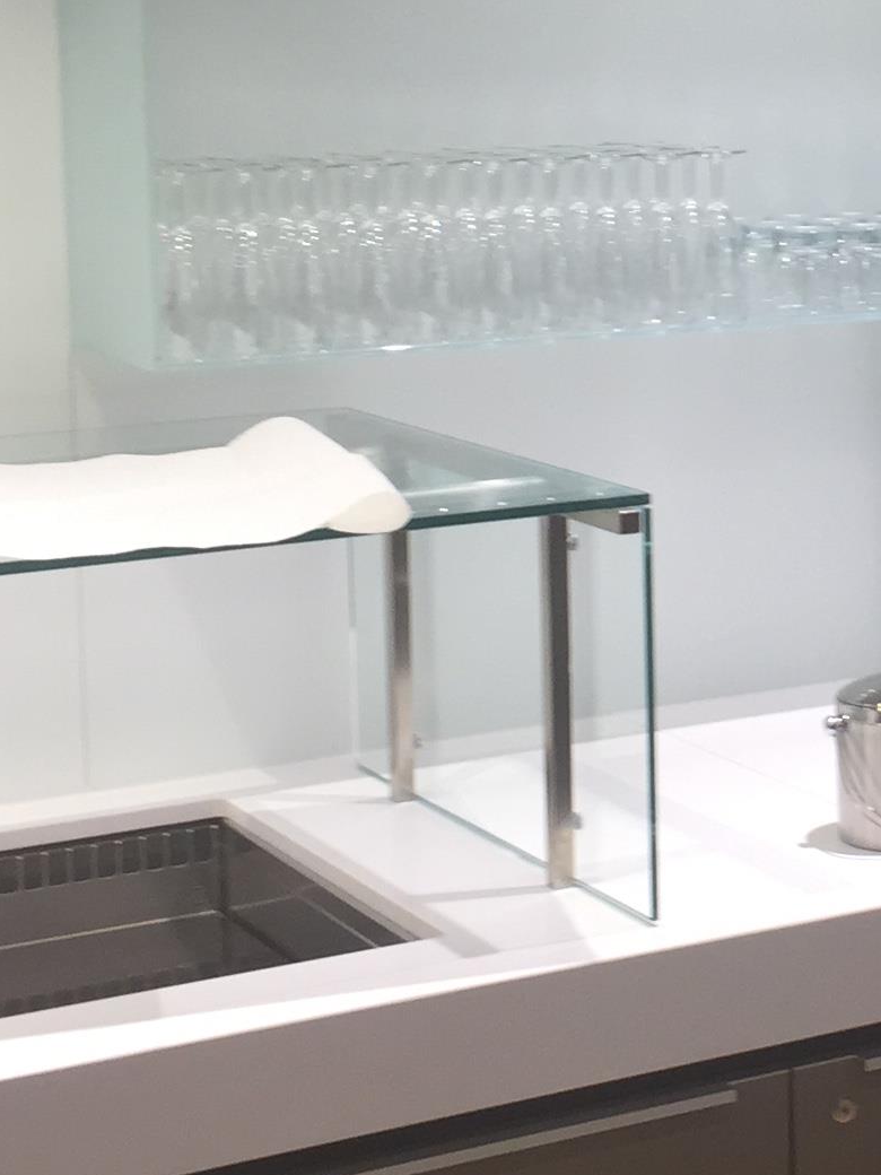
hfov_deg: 15.8
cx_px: 945
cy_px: 342
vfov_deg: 21.4
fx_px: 3088
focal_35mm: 91
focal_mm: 4.15
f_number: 2.2
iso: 40
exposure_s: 1/50
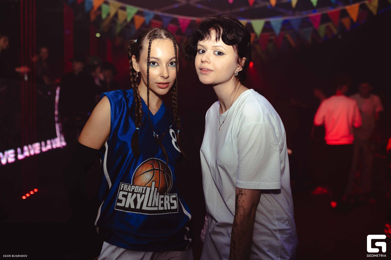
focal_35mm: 35
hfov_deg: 54.5
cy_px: 130
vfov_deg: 37.8
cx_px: 196
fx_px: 380
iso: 400
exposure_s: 1/200
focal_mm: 35
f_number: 2.5
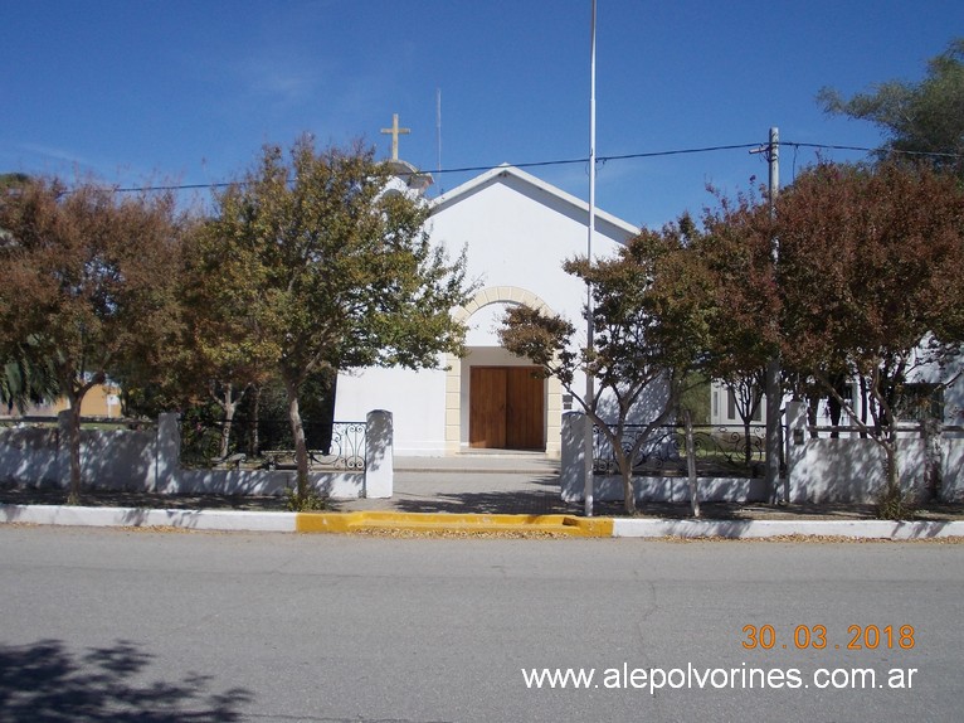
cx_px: 482
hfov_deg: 49.0
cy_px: 362
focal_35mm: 38
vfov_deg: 37.7
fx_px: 1058
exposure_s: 1/500
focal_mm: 5.3
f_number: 6.2
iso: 80
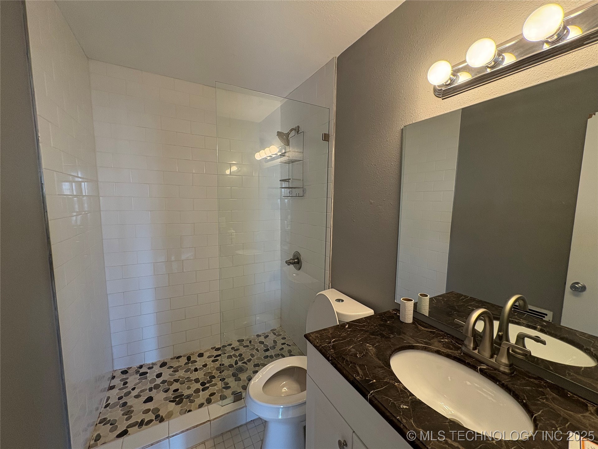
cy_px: 224
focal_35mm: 14
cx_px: 299
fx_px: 242
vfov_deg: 85.7
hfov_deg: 102.1
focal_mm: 2.22
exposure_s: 1/60
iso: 200
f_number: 2.2
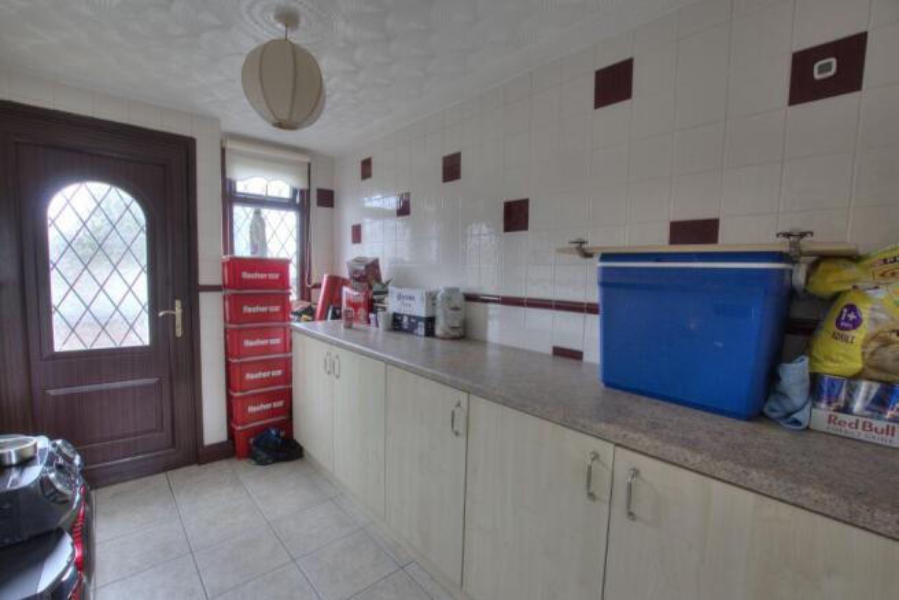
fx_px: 375
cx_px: 450
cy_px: 300
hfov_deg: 100.4
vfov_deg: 77.4
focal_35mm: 15
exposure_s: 1/4
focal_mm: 10
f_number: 8
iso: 400
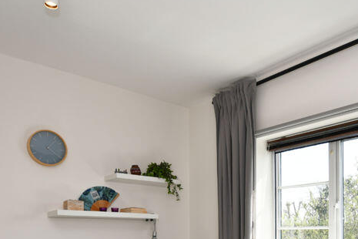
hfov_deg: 55.4
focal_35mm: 33
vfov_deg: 36.0
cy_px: 239
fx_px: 328
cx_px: 252
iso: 100
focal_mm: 10
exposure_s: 1/125
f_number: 5.6
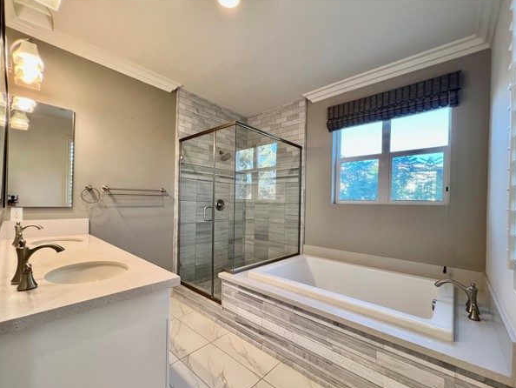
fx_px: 209
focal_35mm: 14
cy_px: 203
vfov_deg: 85.7
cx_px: 256
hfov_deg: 102.0
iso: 160
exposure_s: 1/120
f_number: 1.8
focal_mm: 1.57
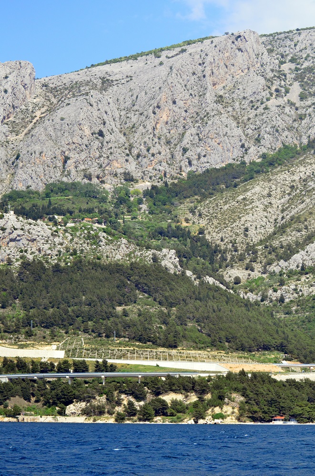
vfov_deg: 19.5
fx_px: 1385
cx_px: 158
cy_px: 238
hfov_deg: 13.0
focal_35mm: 105
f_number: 5
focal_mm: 70
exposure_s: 1/4000
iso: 800
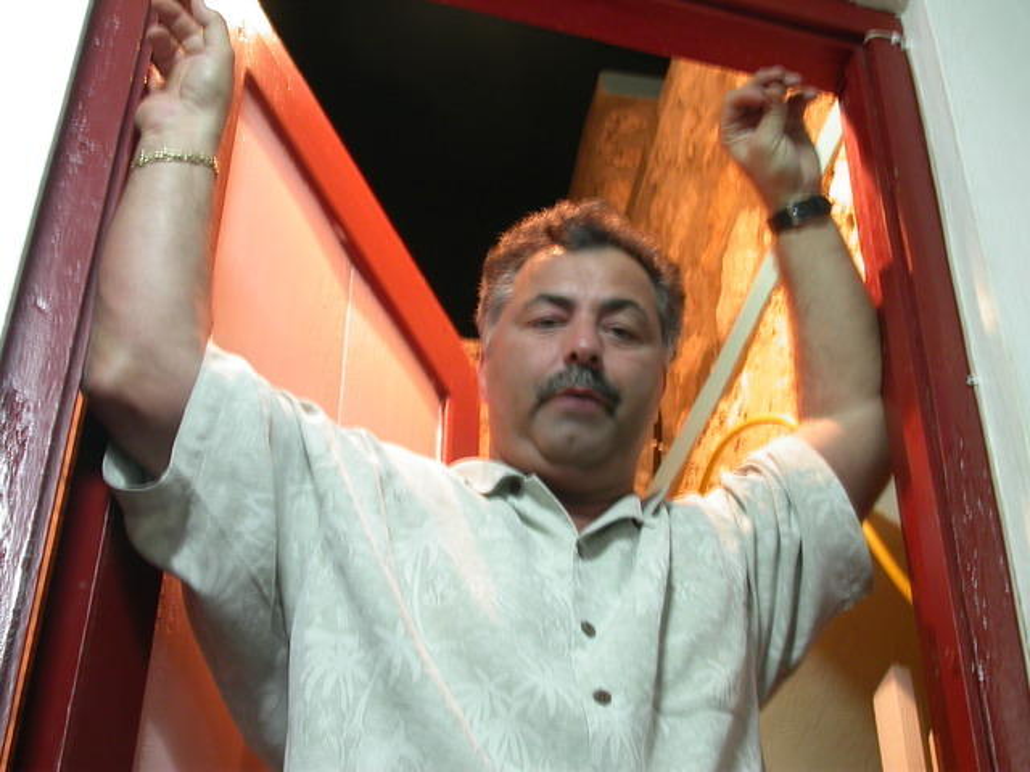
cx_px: 515
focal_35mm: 60
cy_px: 386
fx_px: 1785
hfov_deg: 32.2
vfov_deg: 24.4
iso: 100
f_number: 3.1
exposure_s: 1/1.3
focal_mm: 12.6
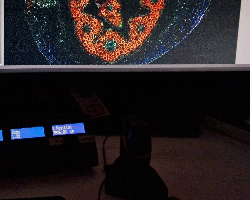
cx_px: 18
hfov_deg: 31.3
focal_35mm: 57
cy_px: -1
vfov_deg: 25.3
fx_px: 422
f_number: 1.8
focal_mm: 5.4
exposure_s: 1/100
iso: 800
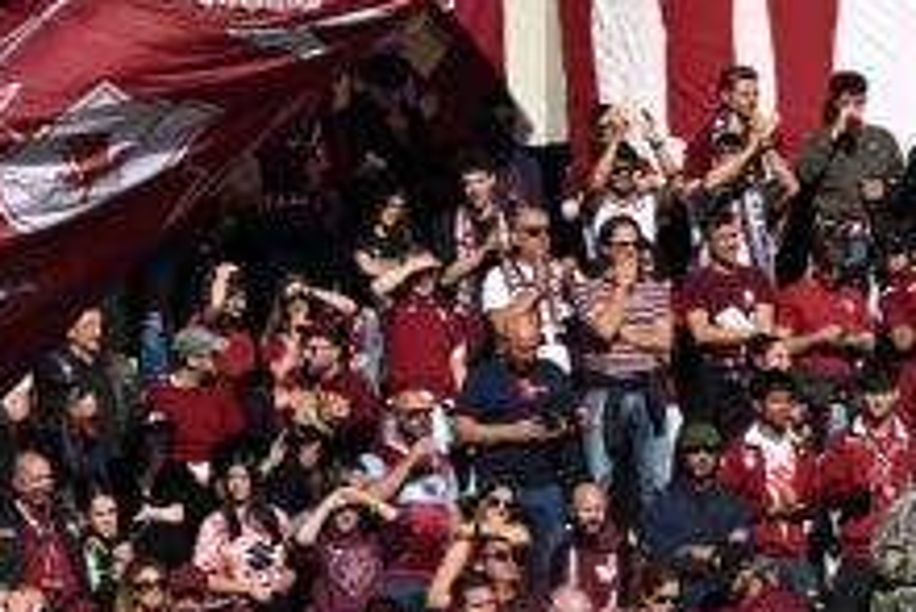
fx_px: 23653
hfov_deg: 2.2
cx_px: -42
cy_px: -514
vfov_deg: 1.5
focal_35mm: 929
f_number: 6.3
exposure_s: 1/3200
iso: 320
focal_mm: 200
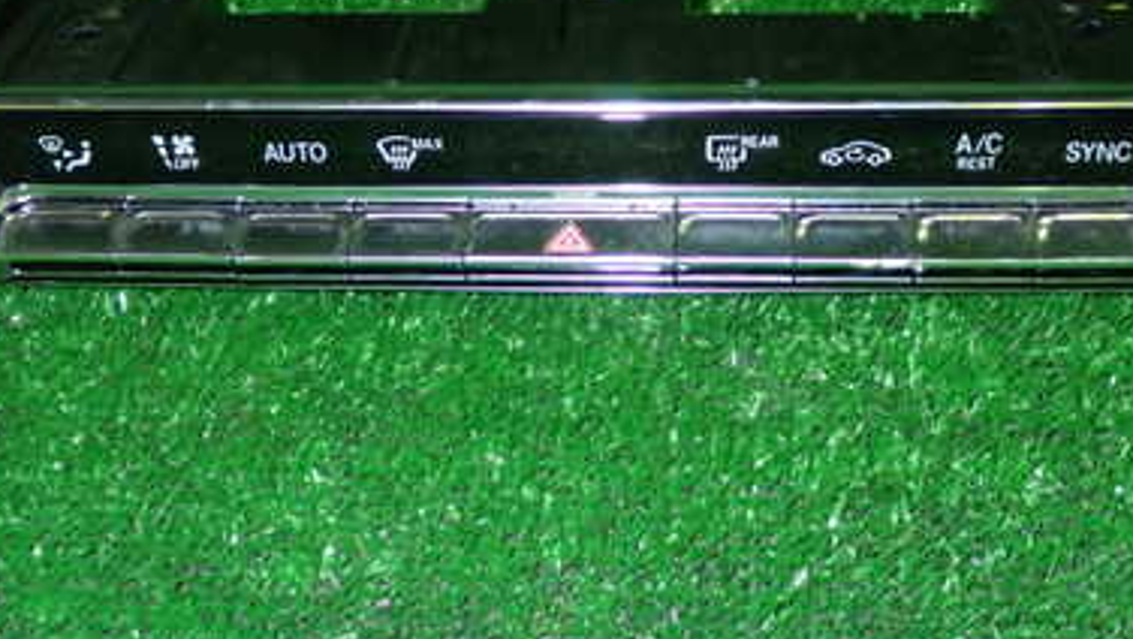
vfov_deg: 18.3
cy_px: 247
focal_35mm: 66
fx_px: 1984
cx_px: 573
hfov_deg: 31.9
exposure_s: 1/40
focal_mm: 6.83
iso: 640
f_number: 8
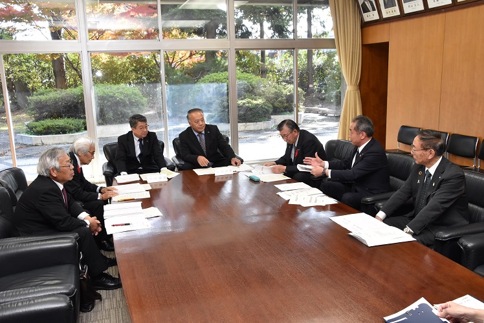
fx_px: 424
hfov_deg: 59.5
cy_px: 162
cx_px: 242
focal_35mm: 32
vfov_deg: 41.8
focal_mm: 21
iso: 1600
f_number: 8
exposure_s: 1/125
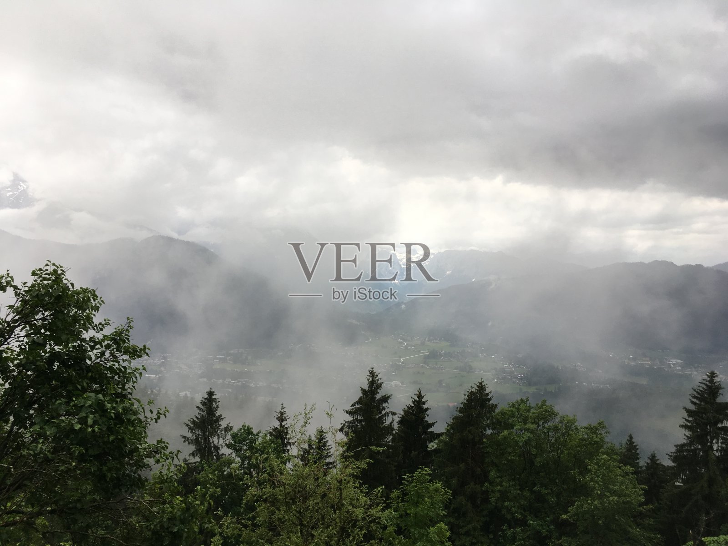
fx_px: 610
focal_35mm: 29
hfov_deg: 61.7
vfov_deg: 48.2
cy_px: 273
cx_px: 364
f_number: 2.2
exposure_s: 1/121
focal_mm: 4.15
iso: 25
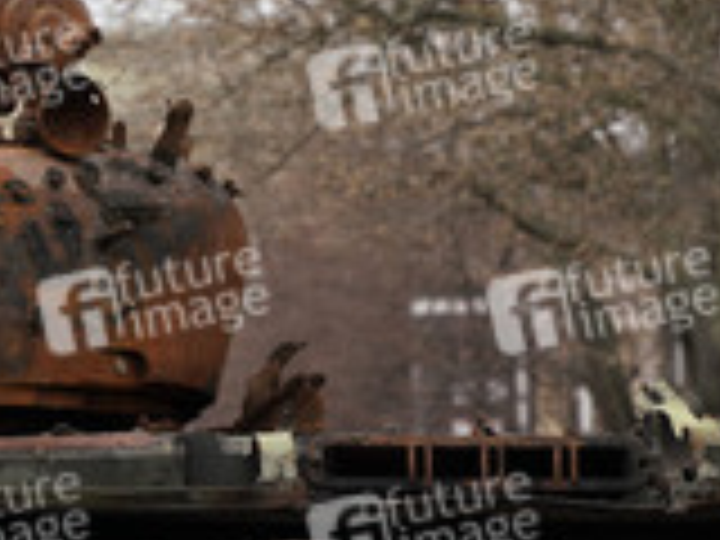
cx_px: 34
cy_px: 189
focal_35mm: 514
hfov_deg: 3.9
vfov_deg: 2.9
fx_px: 10691
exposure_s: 1/400
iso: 640
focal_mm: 190
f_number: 7.1
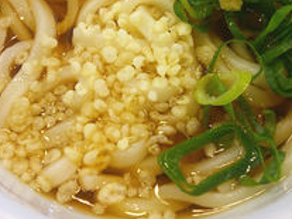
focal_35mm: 58
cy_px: 32
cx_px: 164
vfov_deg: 24.6
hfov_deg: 33.2
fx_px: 489
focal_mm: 4.06
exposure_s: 1/59
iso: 50
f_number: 1.94
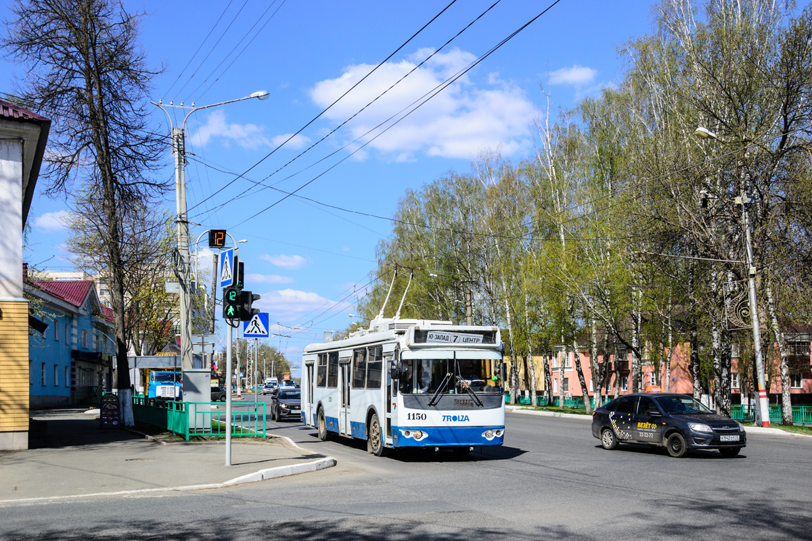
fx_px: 880
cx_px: 406
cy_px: 270
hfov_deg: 49.6
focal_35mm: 39
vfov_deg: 34.2
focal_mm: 26
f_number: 7.1
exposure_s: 1/1000
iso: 200
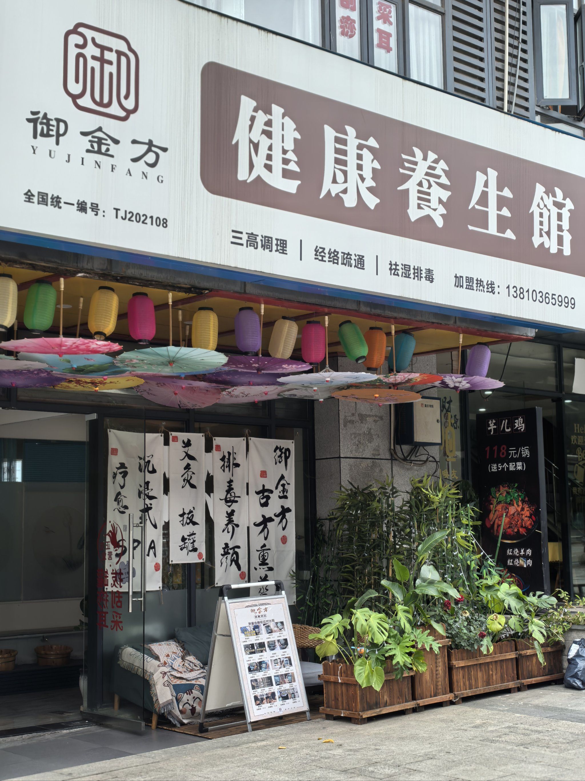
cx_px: 292
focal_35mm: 54
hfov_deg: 27.0
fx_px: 1217
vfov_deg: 35.5
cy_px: 390
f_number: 2
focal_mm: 5.75
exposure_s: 1/164
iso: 50
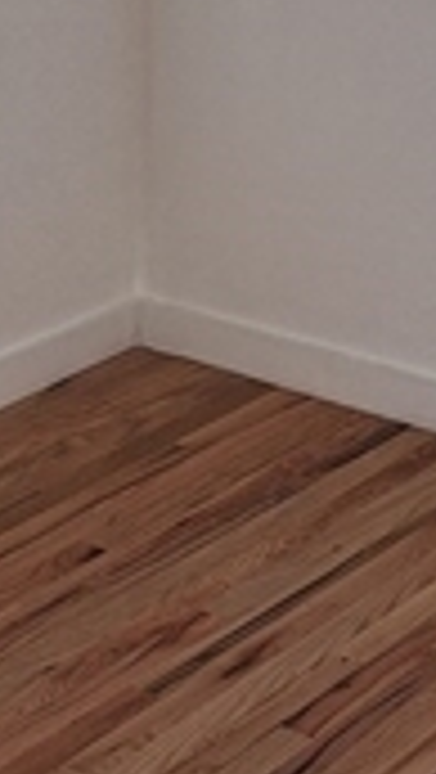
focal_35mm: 112
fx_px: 2297
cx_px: 283
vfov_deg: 18.9
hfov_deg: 10.8
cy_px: 171
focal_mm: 5.54
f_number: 1.8
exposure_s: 1/420
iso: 40
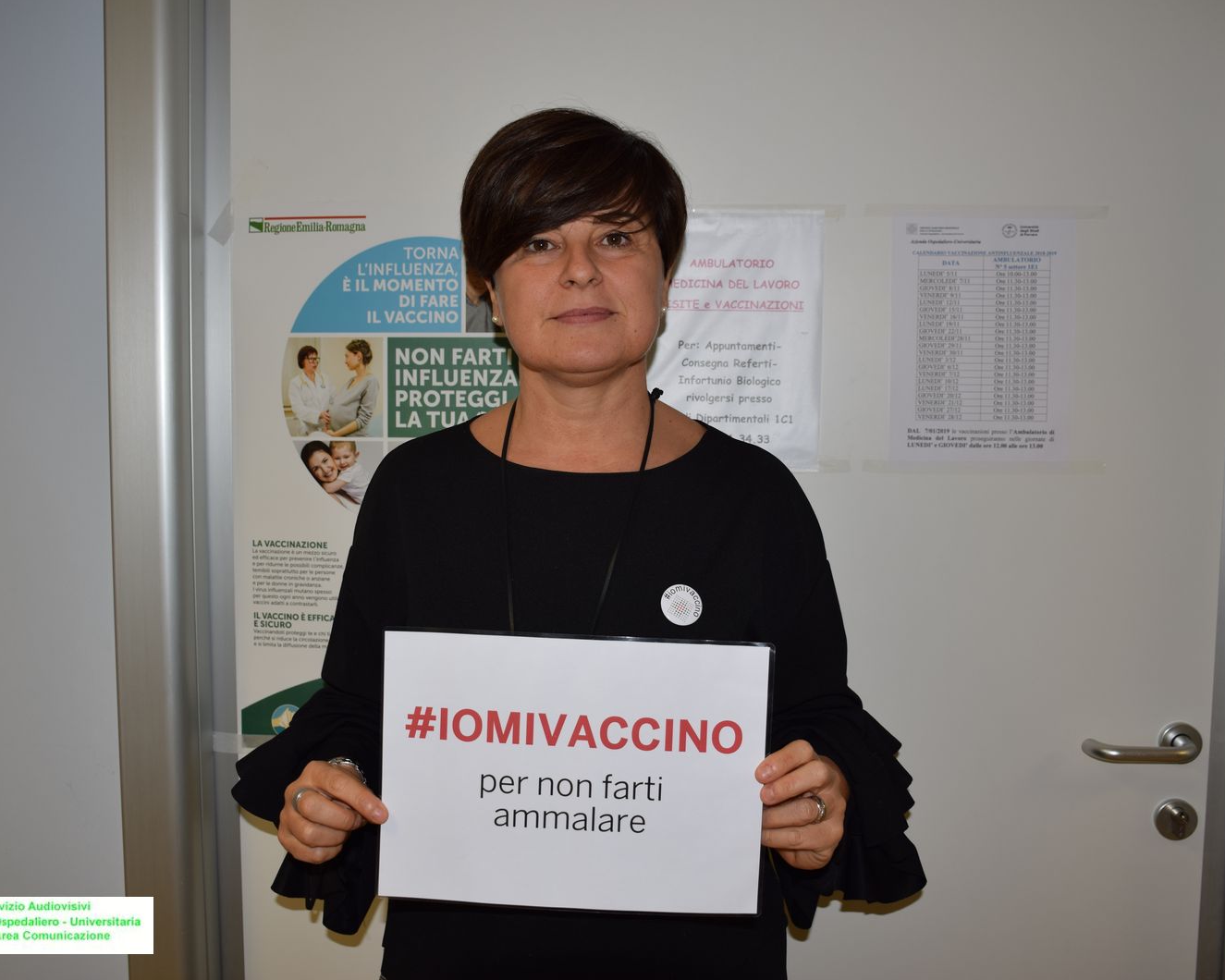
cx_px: 588
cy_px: 489
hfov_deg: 52.8
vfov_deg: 43.4
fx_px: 1233
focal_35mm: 34
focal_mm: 20
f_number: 3.5
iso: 100
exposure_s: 1/60
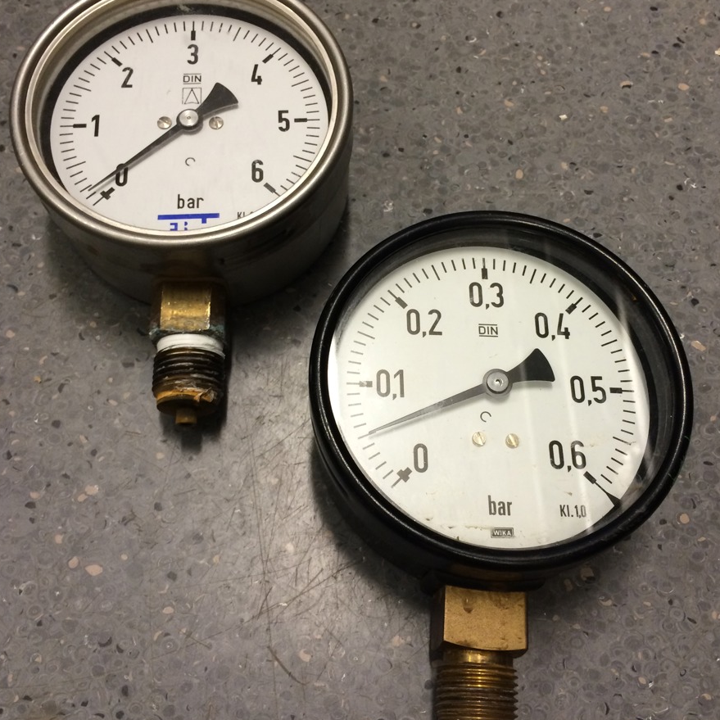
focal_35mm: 35
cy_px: 328
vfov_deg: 47.2
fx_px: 824
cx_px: 356
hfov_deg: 47.2
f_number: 2.2
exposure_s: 1/30
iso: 125
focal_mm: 4.15
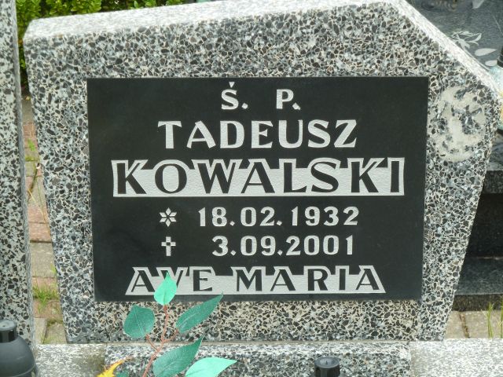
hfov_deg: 15.4
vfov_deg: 11.6
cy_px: 188
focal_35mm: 128
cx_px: 252
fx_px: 1860
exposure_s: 1/125
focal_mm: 21
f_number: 4.4
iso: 80
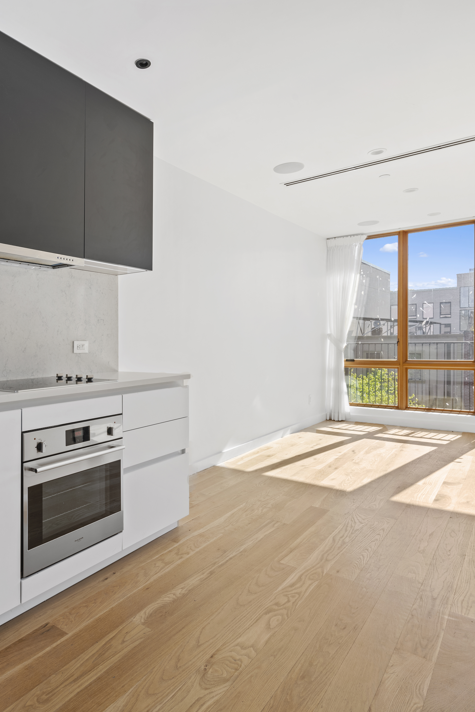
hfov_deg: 53.8
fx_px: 455
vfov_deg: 76.1
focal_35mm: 23
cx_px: 150
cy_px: 361
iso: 100
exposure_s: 1/5
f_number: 11
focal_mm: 15
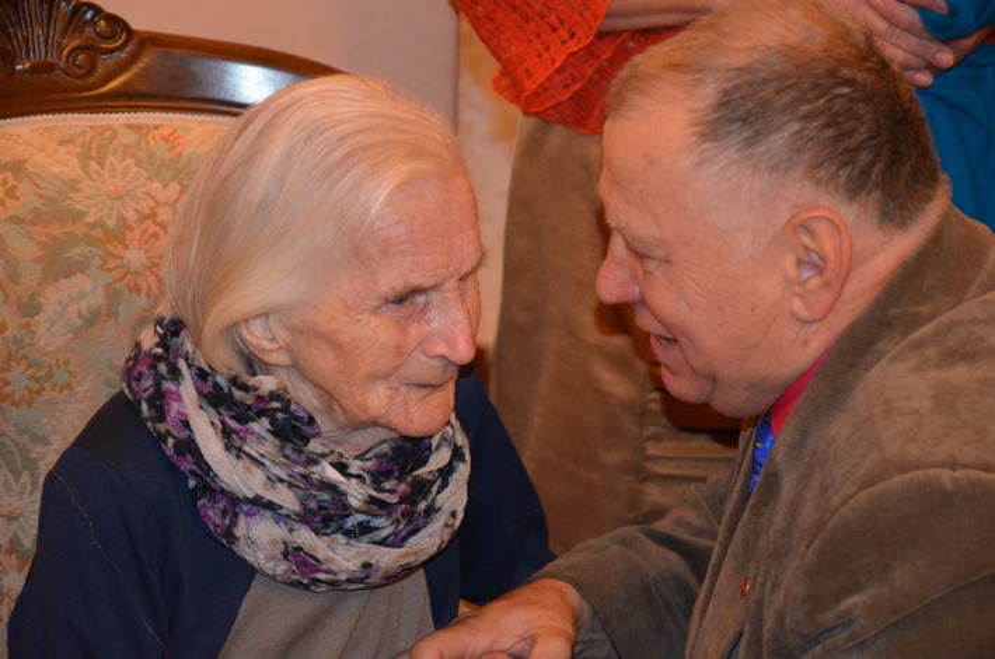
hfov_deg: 19.5
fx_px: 2896
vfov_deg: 13.0
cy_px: 330
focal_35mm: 105
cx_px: 498
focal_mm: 70
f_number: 4
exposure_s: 1/60
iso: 3200
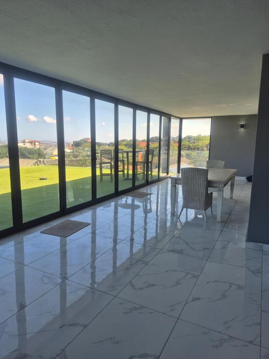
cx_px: 134
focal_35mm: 23
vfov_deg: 73.9
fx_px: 238
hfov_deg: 58.9
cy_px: 180
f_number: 1.8
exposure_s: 1/612
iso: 25
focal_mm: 5.4
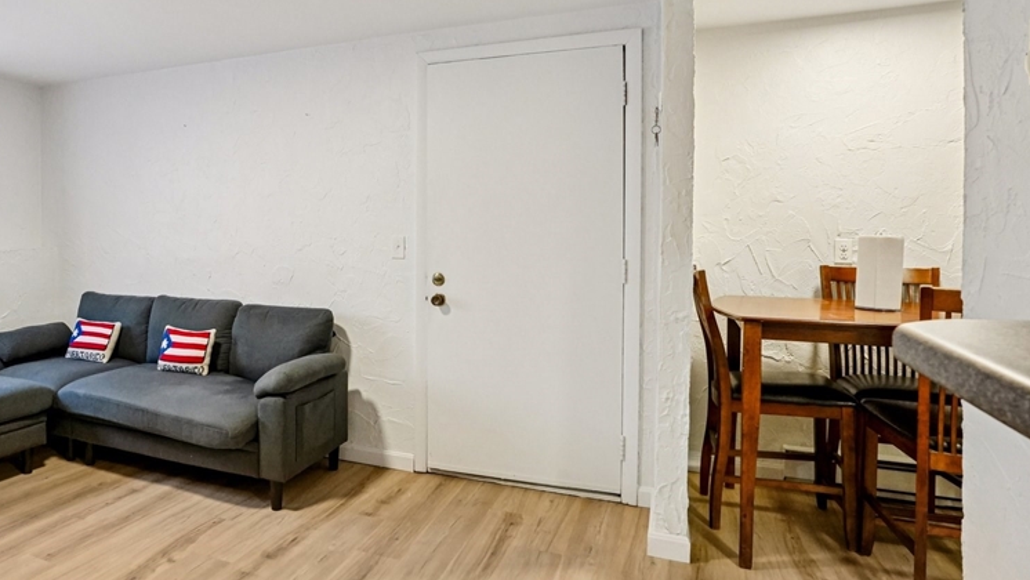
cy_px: 242
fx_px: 628
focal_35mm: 23
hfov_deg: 76.4
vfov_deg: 49.3
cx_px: 349
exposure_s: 1/30
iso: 2500
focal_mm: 16
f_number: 8
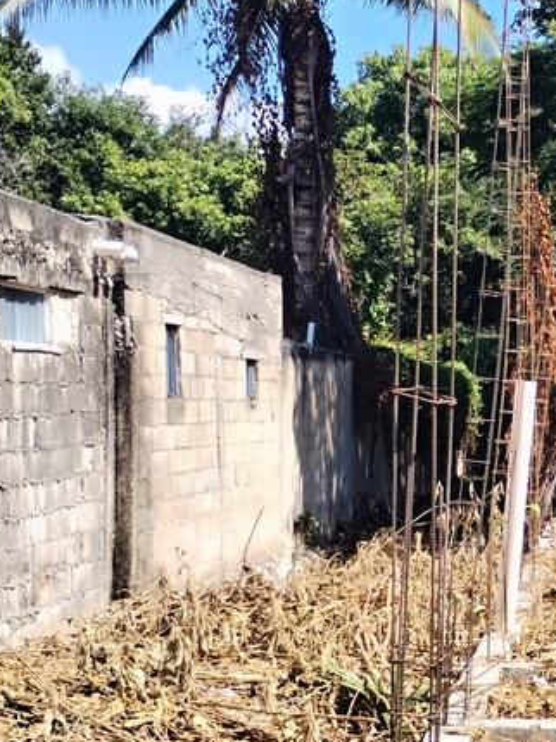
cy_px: 492
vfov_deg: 24.0
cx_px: 641
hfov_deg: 17.5
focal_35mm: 81
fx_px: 1736
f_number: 1.8
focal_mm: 4.75
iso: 100
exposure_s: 1/968
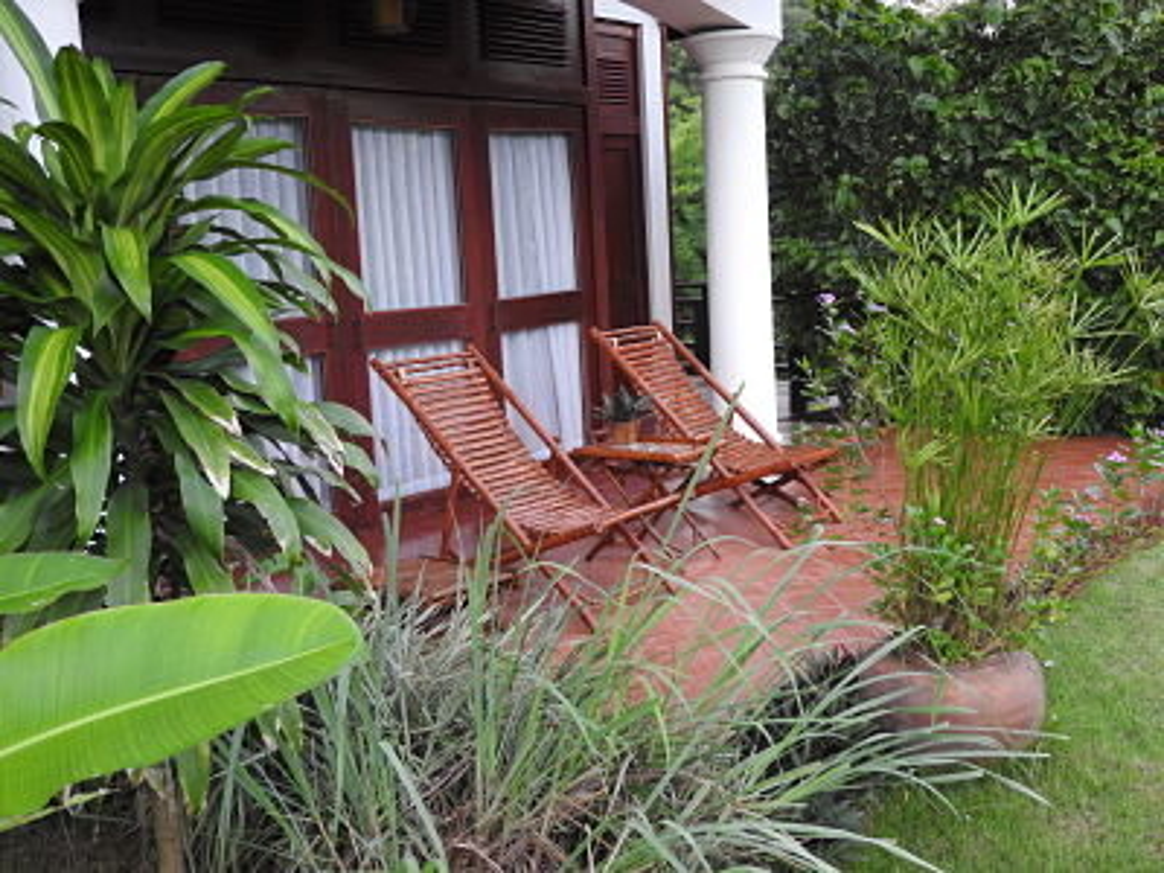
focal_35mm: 40
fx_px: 1345
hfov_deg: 46.8
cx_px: 582
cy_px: 436
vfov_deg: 36.0
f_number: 3.8
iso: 320
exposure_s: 1/30
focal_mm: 7.2
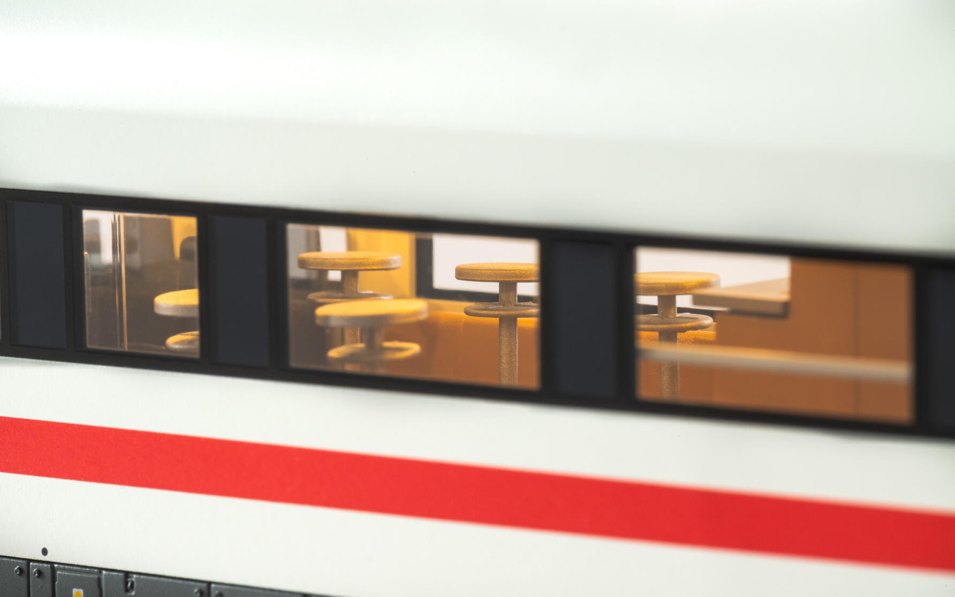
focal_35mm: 108
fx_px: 2811
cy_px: 291
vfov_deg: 12.1
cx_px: 478
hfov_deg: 19.3
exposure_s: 8
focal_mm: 105
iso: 400
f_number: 29
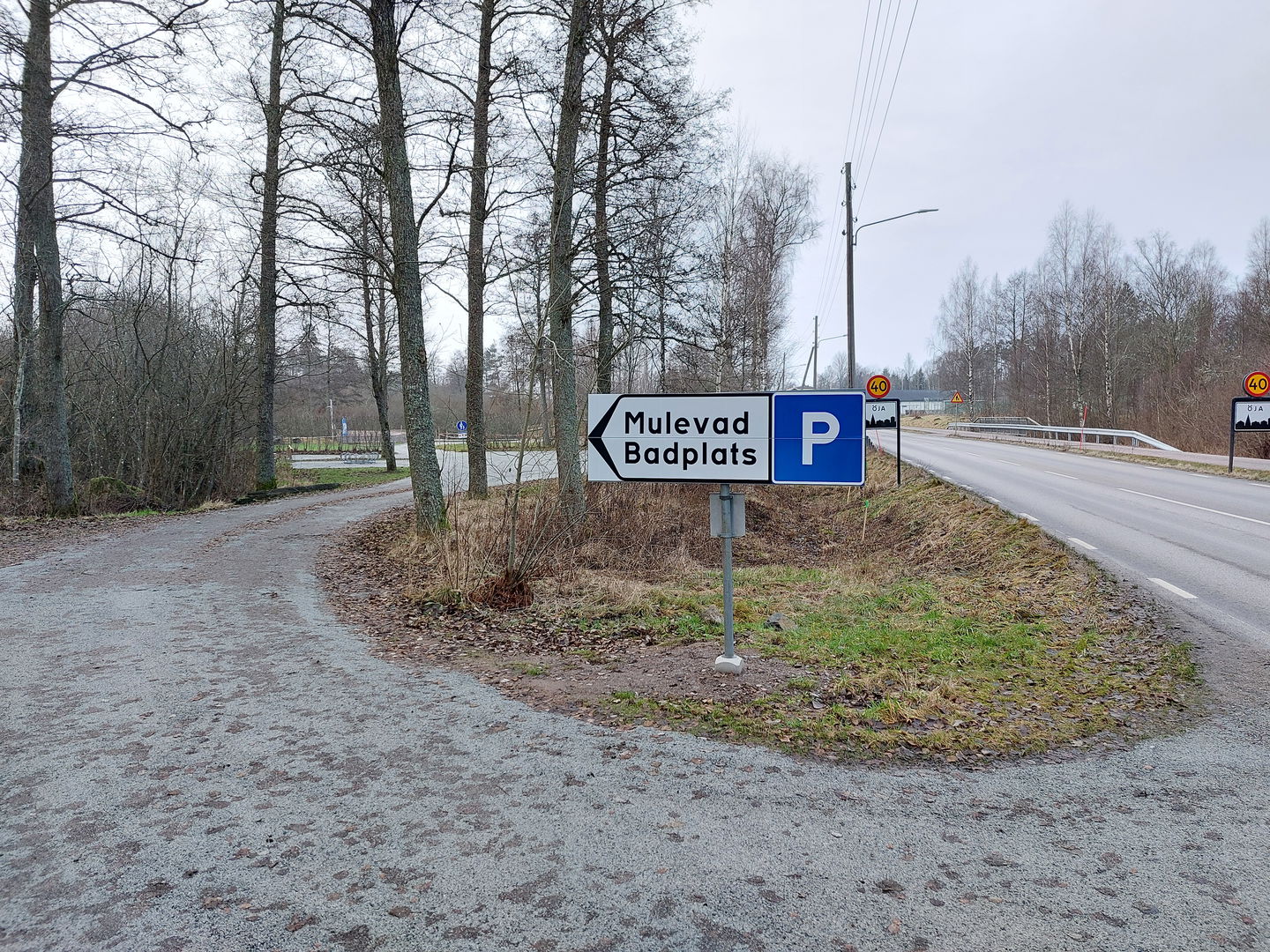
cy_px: 476
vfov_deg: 54.9
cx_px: 635
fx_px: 917
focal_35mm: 25
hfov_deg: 69.4
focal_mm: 5.23
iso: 100
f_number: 1.8
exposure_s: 1/50
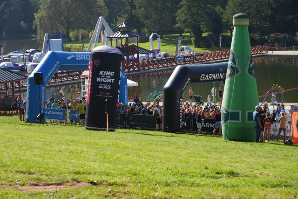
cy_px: 100
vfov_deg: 12.1
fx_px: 936
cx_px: 149
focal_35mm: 113
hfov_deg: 18.1
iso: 320
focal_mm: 113
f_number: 5.6
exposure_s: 1/800
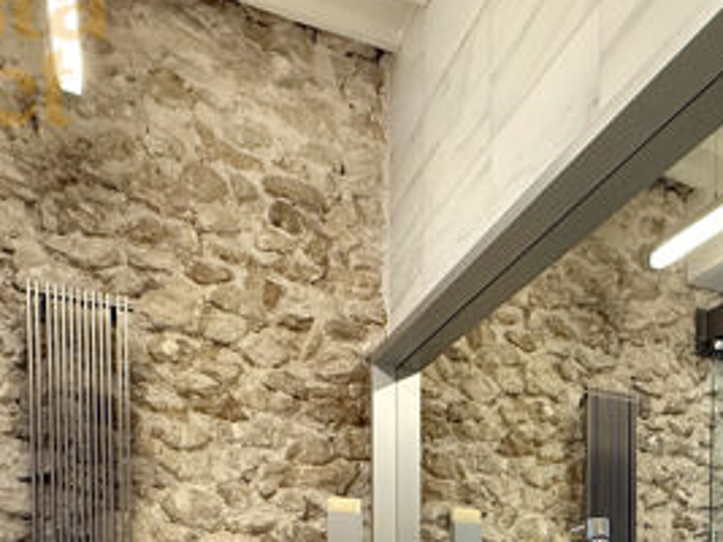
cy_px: 659
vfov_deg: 31.9
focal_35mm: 37
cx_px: 589
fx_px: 772
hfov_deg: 47.2
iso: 250
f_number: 2.2
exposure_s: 1/100
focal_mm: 2.22
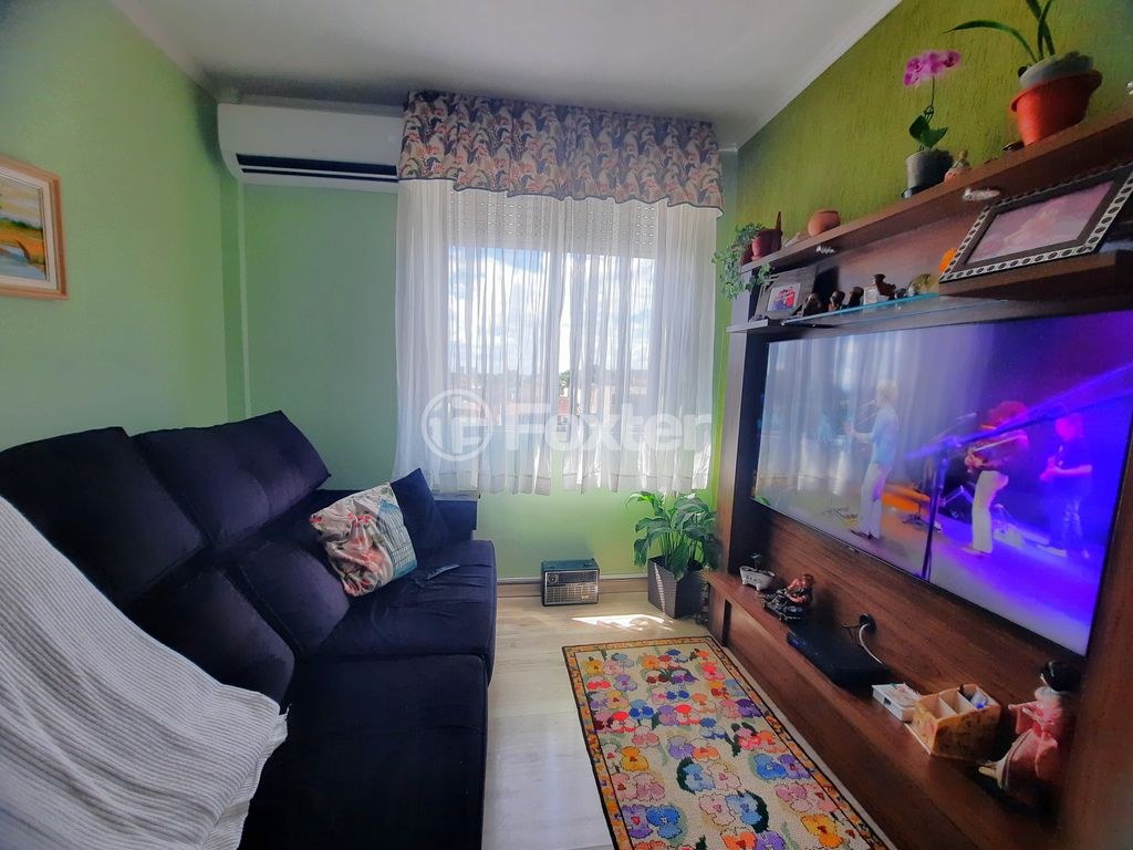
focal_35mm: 13
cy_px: 425
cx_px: 566
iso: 40
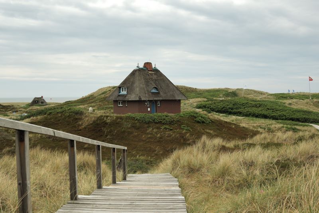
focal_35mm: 36
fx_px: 319
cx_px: 160
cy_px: 106
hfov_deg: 53.1
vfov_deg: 36.9
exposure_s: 1/800
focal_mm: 24
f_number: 5.6
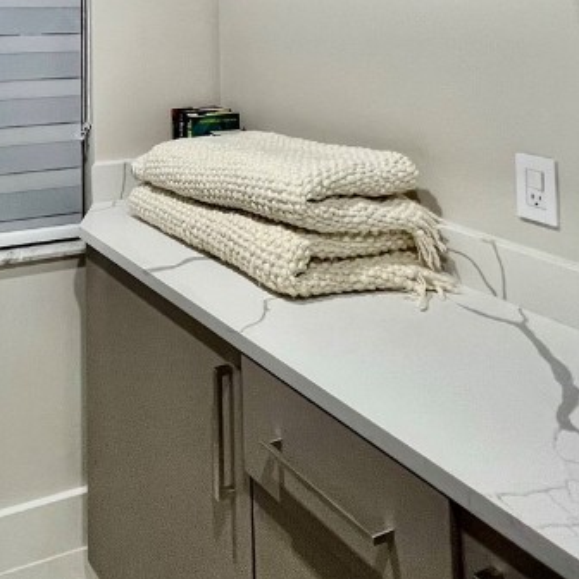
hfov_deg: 42.2
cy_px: -57
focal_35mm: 35
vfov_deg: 38.9
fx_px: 662
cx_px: 28
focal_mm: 1.57
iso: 200
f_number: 1.8
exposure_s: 1/60
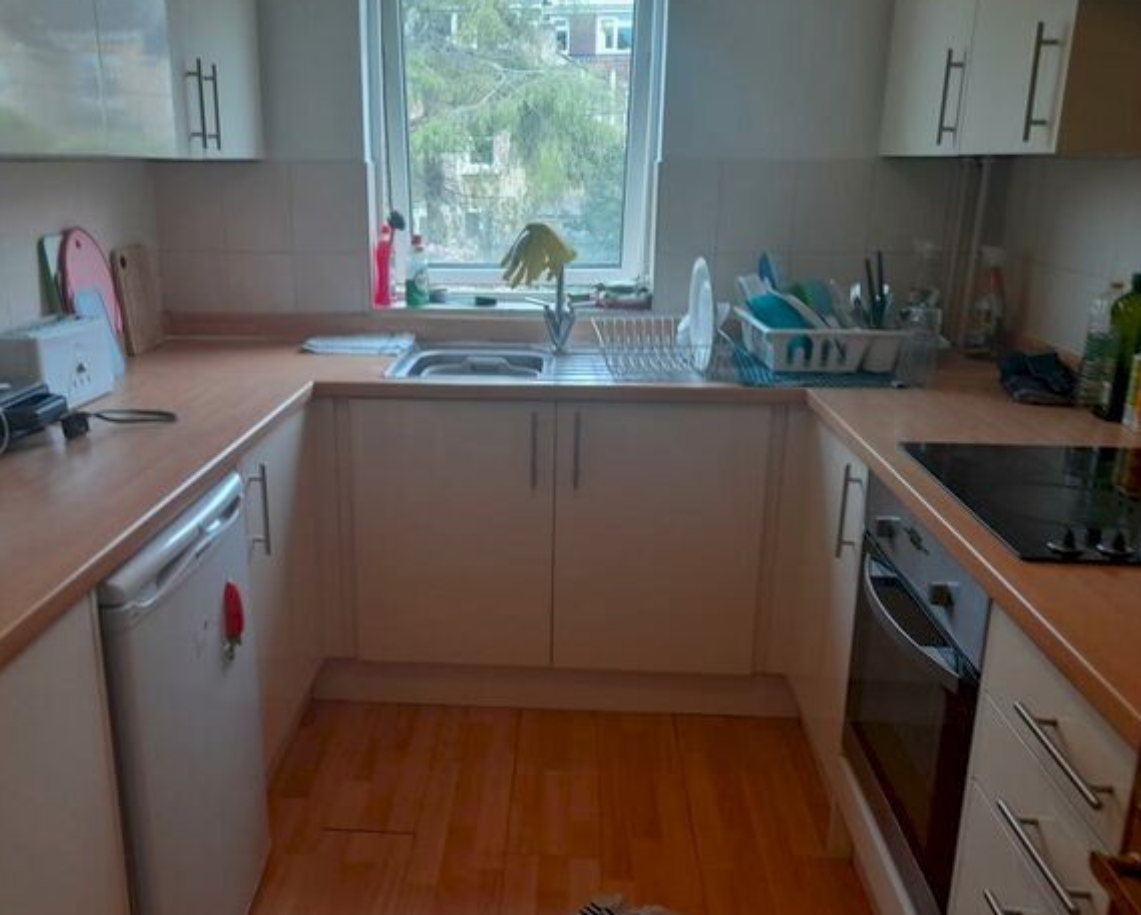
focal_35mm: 30
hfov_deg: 58.4
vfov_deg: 48.5
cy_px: 467
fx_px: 1014
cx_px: 473
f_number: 2
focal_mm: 4.6
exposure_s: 1/50
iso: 64
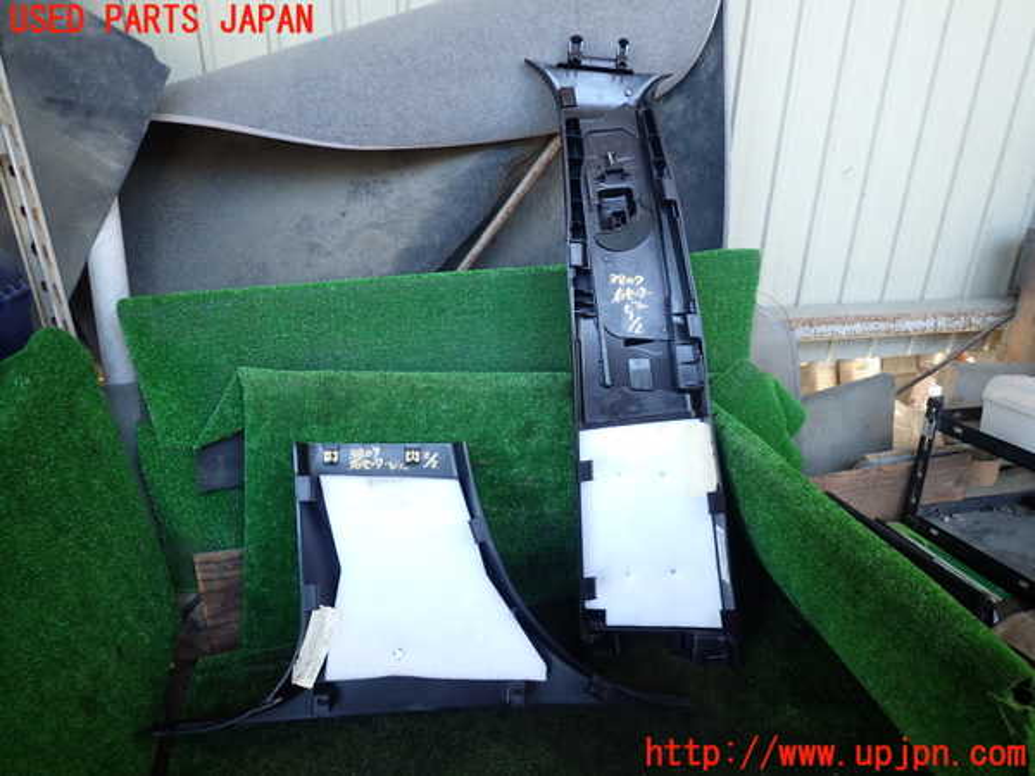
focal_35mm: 25
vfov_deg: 54.9
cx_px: 518
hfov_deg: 69.4
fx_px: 747
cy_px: 388
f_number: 2
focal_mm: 4.5
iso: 160
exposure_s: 1/60
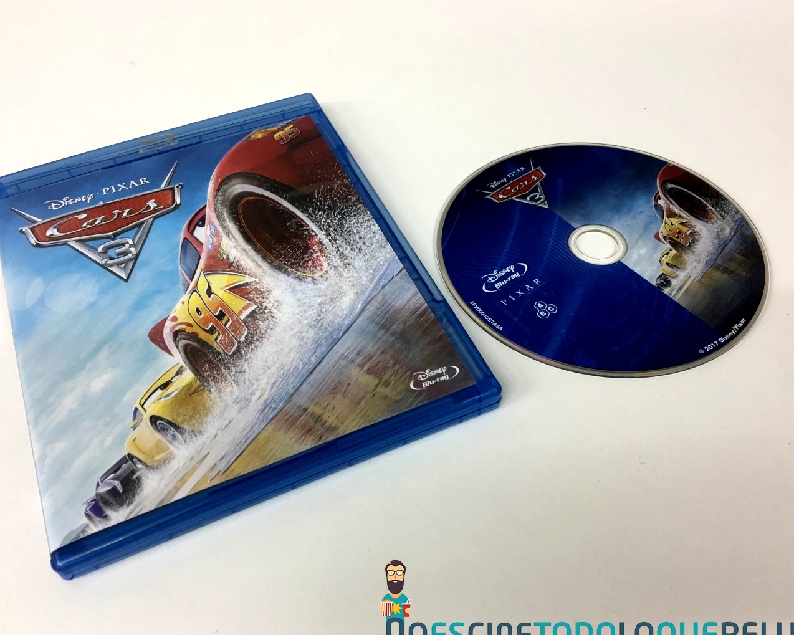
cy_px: 324
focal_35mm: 32
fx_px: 752
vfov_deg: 45.8
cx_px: 390
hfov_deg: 55.7
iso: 50
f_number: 2.2
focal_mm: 4.15
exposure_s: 1/17
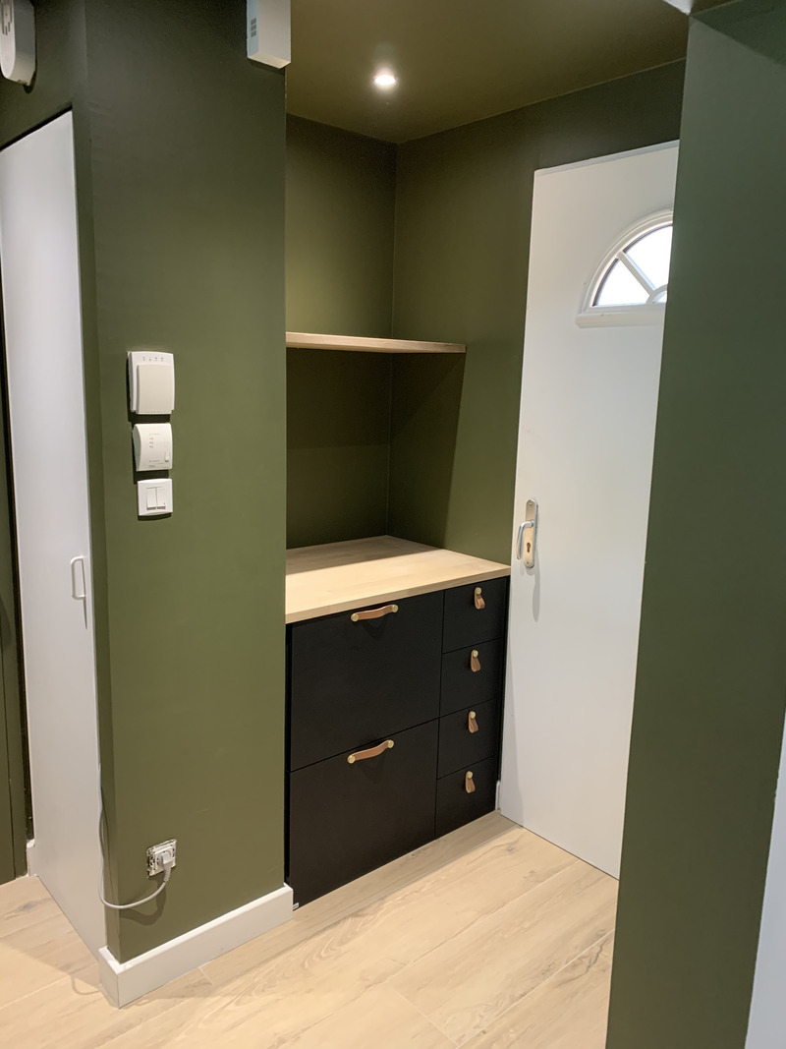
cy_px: 524
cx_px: 393
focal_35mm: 26
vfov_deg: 67.3
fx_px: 787
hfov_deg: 53.1
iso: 250
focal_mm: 4.25
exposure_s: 1/33
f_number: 1.8
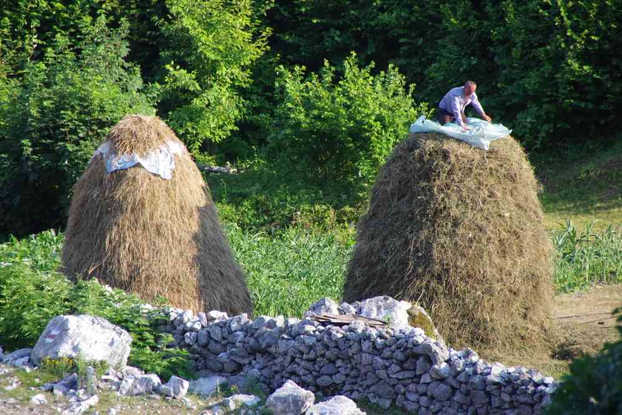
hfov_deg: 5.5
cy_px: 208
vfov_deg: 3.7
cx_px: 311
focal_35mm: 375
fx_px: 6479
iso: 3200
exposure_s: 1/320
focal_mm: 250
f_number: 9
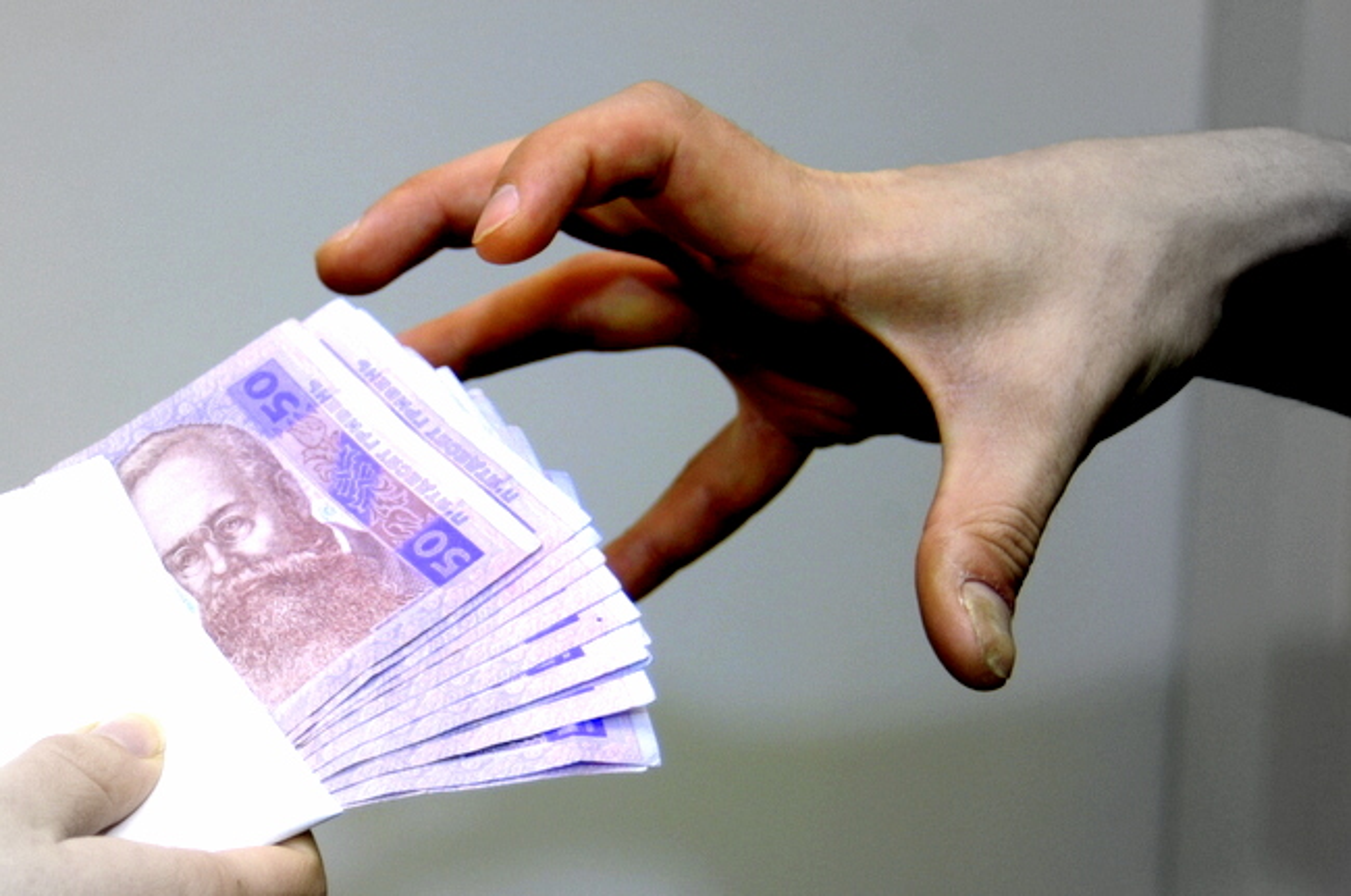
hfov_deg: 32.4
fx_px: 2323
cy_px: 448
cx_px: 676
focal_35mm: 62
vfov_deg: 21.8
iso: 500
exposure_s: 1/50
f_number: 5
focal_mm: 62
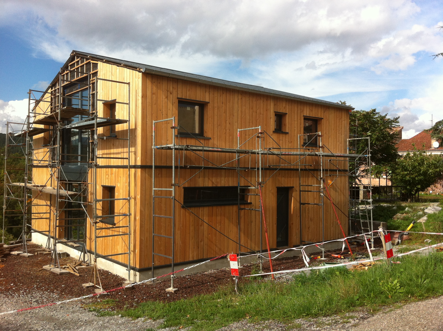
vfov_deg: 40.6
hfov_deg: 52.7
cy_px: 166
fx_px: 447
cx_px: 222
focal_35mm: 35
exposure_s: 1/943
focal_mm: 3.85
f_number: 2.8
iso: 80
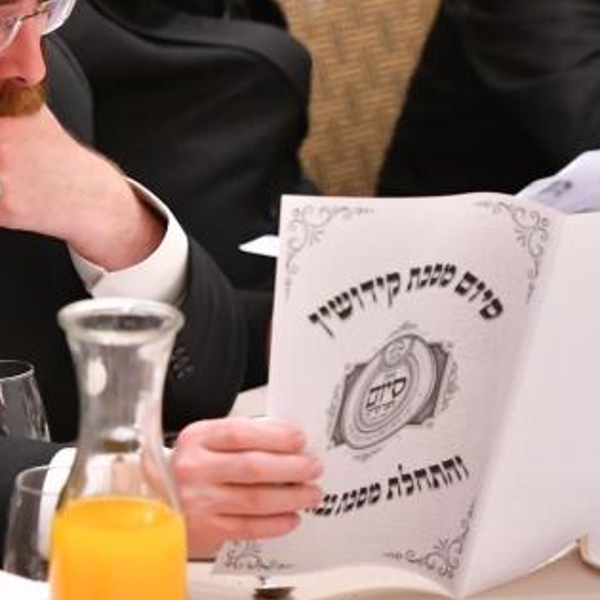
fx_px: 6609
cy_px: 117
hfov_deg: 5.2
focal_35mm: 337
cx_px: -21
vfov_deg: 5.2
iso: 2500
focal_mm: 122
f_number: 3.5
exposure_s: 1/125
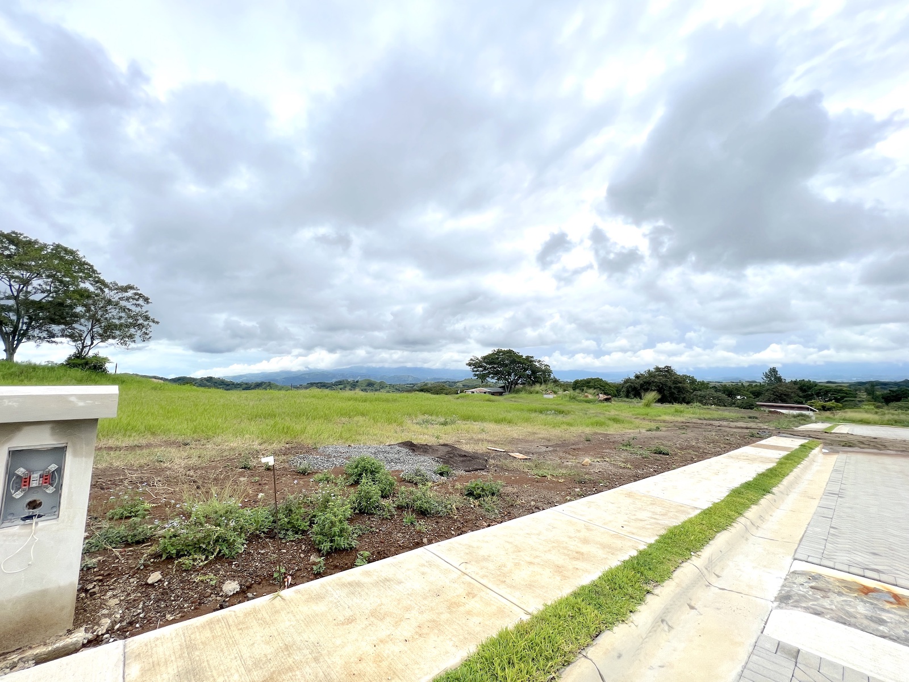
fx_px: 341
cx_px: 454
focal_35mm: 13
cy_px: 341
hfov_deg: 106.2
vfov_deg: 89.9
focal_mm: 1.57
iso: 32
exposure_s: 1/1468
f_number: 1.8
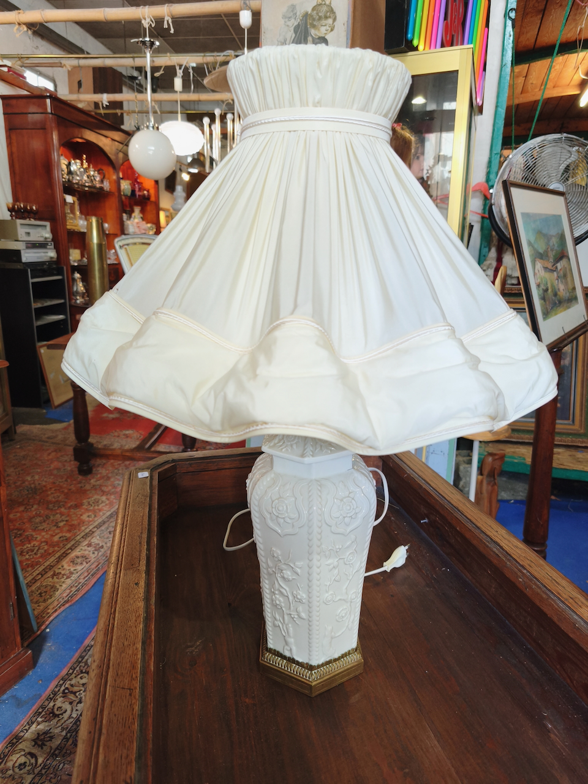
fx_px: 521
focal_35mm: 23
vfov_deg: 73.9
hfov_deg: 58.9
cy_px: 392
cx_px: 294
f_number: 1.7
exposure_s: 1/100
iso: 400
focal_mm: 5.35
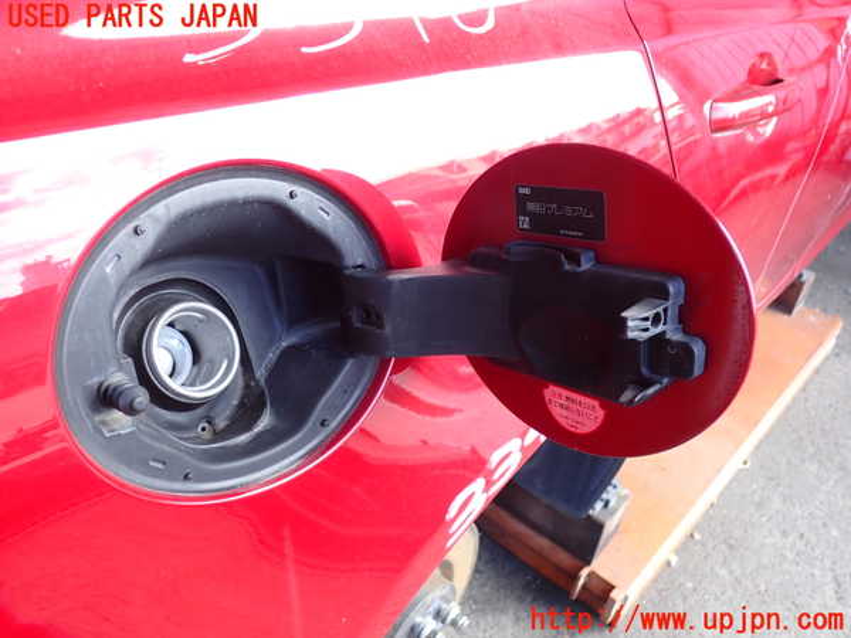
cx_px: 426
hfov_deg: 60.0
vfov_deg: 46.8
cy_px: 319
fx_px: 738
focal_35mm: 30
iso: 100
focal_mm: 5.4
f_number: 2.3
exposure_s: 1/80
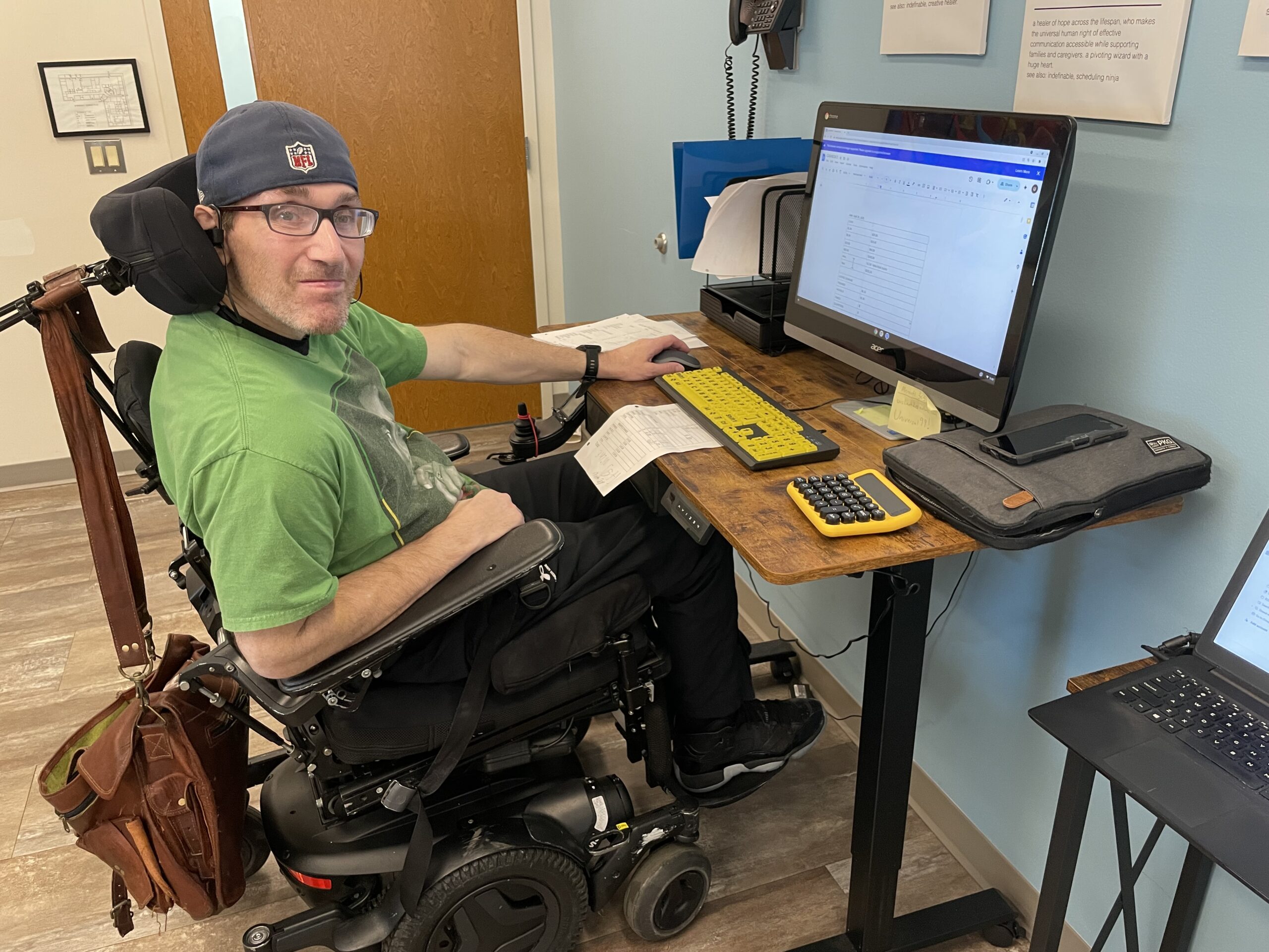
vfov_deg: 53.1
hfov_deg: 67.3
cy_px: 476
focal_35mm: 26
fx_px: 953
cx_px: 634
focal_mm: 4.2
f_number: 1.6
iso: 250
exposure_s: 1/45
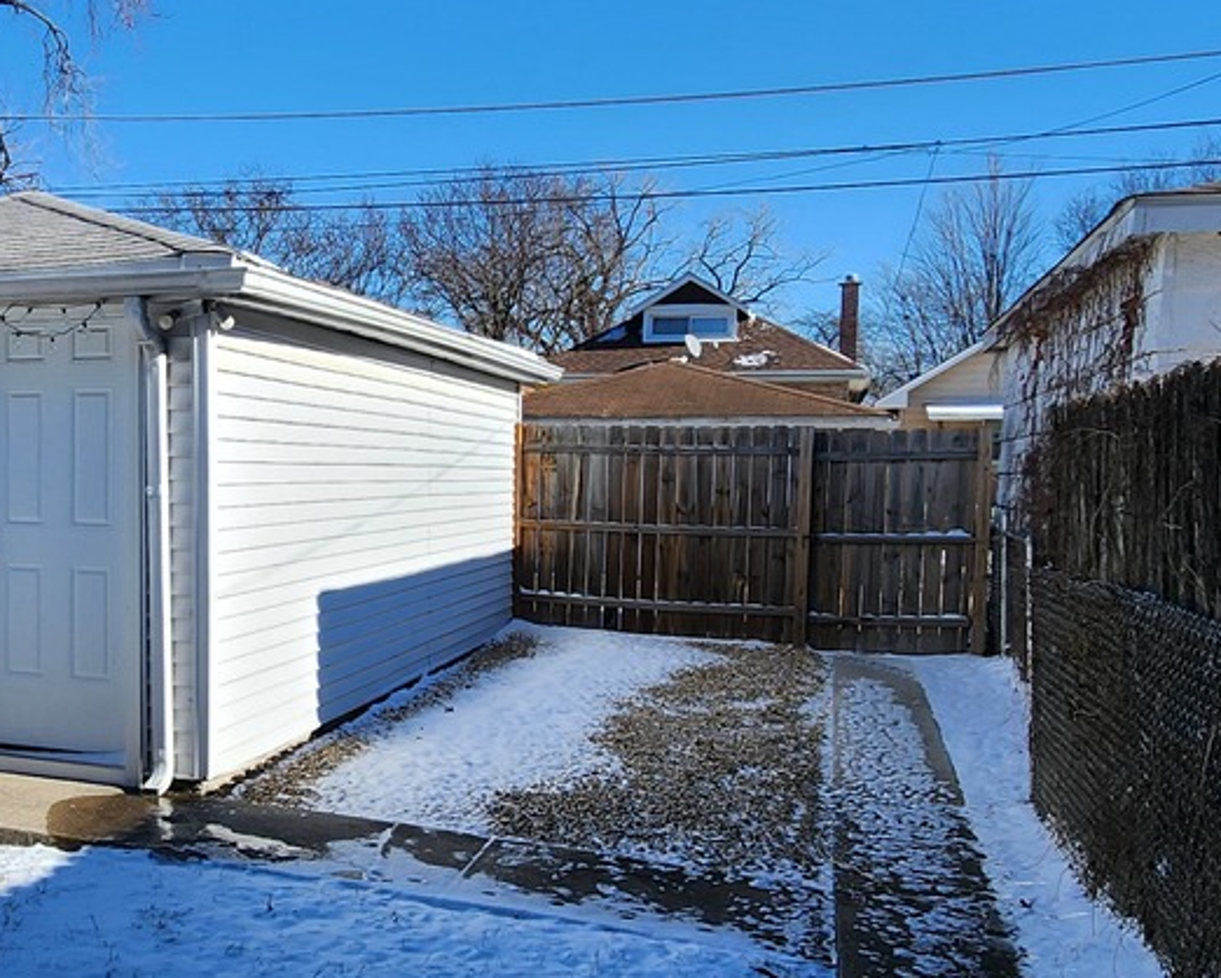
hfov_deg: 47.5
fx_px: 1265
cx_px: 180
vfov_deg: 42.1
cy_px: 566
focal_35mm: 35
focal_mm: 2.2
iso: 50
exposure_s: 1/1839
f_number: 2.2
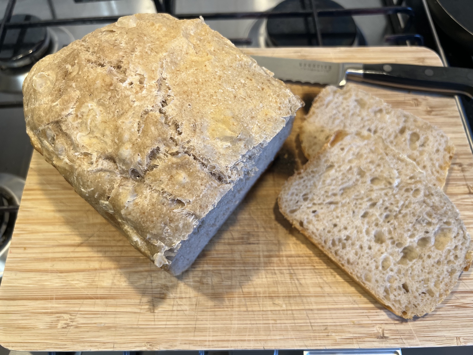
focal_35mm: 26
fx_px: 355
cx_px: 236
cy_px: 178
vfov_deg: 53.1
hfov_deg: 67.3
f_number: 1.5
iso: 125
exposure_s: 1/100
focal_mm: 5.7
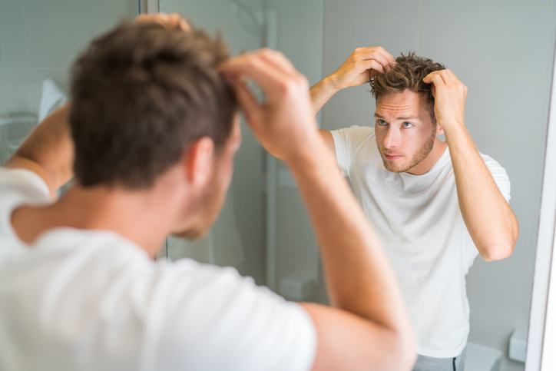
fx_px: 541
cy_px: 186
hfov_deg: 54.4
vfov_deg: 37.9
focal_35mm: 35
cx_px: 278
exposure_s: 1/320
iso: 400
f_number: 1.6
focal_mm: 35
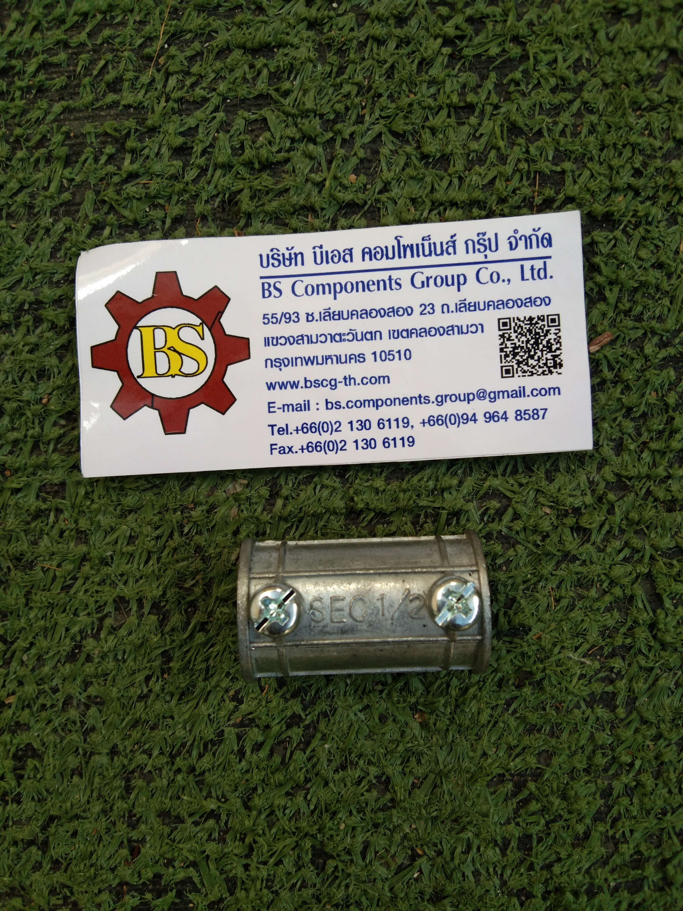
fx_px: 789
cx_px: 342
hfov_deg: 46.8
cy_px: 456
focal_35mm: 30
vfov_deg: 60.0
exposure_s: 1/100
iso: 144
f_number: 2.2
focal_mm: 3.65
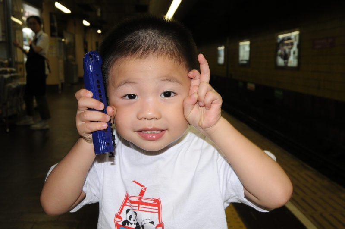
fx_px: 345
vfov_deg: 36.8
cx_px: 172
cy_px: 114
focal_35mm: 36
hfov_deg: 53.2
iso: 320
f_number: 7.1
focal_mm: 24
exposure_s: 1/60
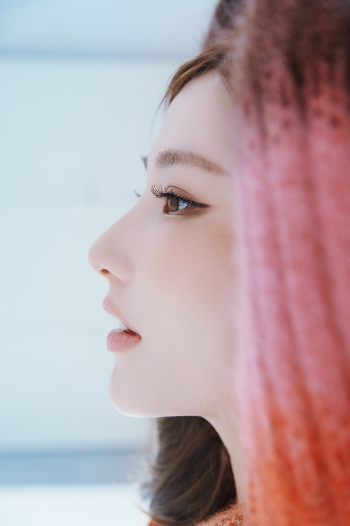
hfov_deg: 24.6
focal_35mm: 55
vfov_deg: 36.2
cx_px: 175
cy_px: 263
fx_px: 802
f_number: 4.5
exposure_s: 1/250
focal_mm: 55
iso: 800
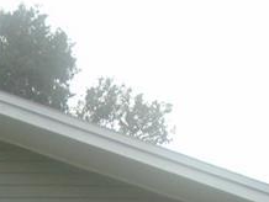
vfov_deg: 11.1
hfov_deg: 15.4
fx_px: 949
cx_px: -69
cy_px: 390
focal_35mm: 122
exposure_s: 1/250
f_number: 3.2
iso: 100
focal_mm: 4.6
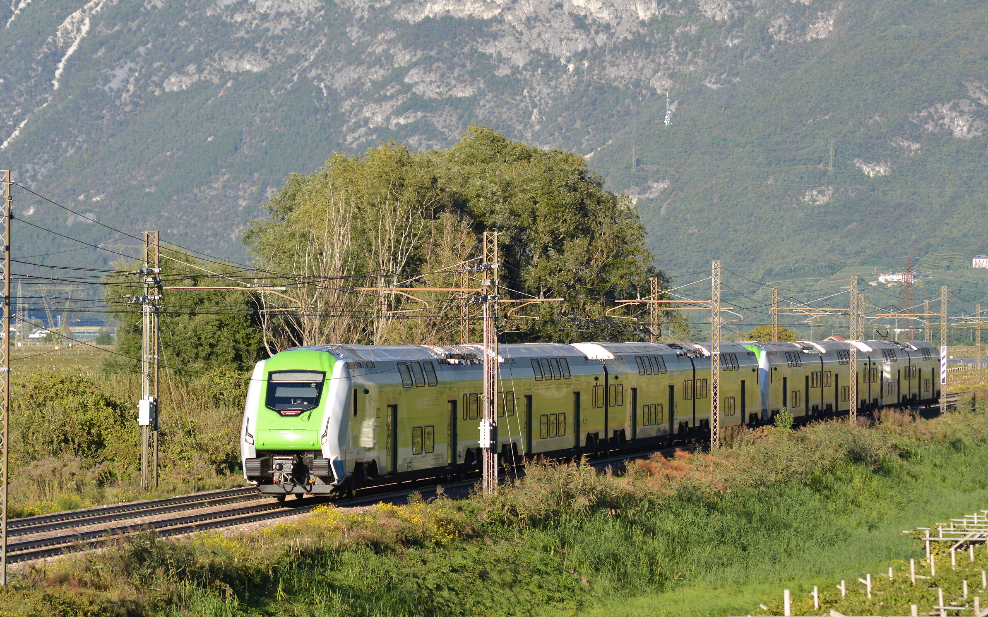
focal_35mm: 208
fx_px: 5588
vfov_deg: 6.3
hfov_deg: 10.1
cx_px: 494
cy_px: 330
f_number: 5.6
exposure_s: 1/500
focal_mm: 135
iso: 200
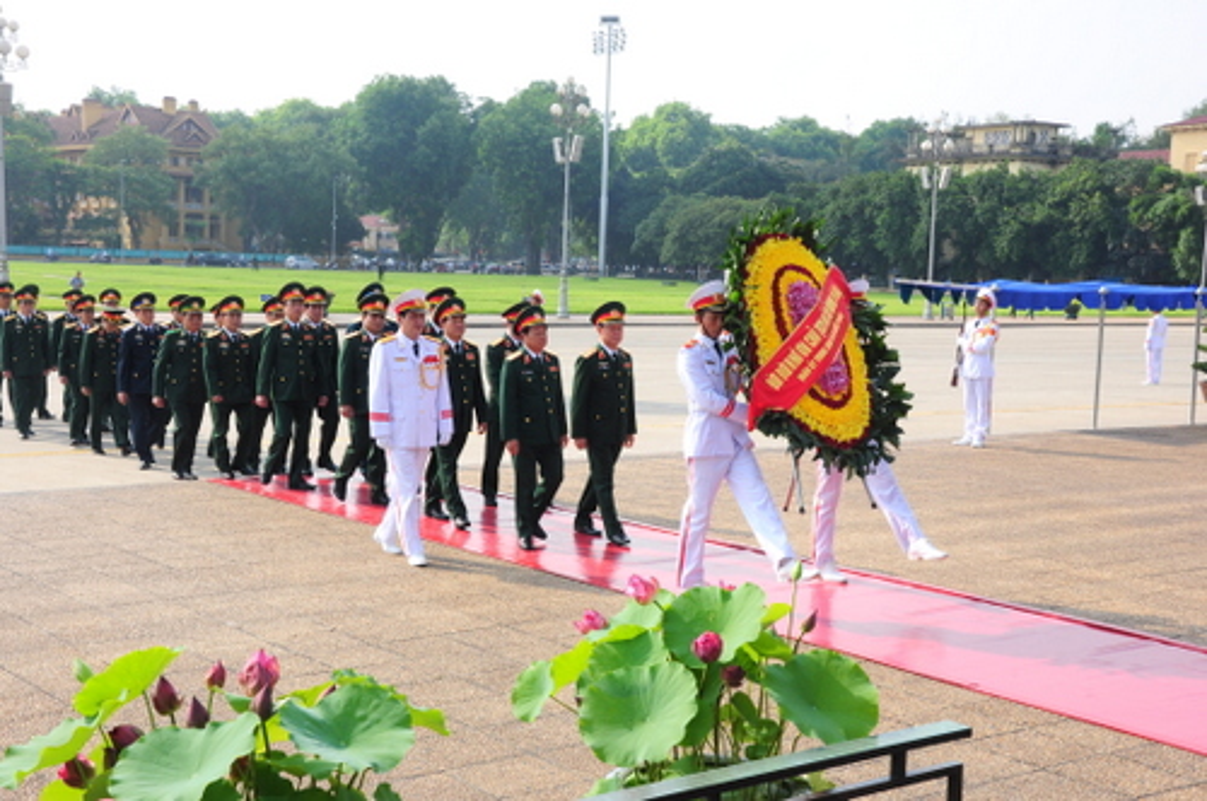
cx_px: 604
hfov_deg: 38.9
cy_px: 400
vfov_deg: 26.4
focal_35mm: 51
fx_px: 1708
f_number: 13
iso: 250
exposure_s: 1/160
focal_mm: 34
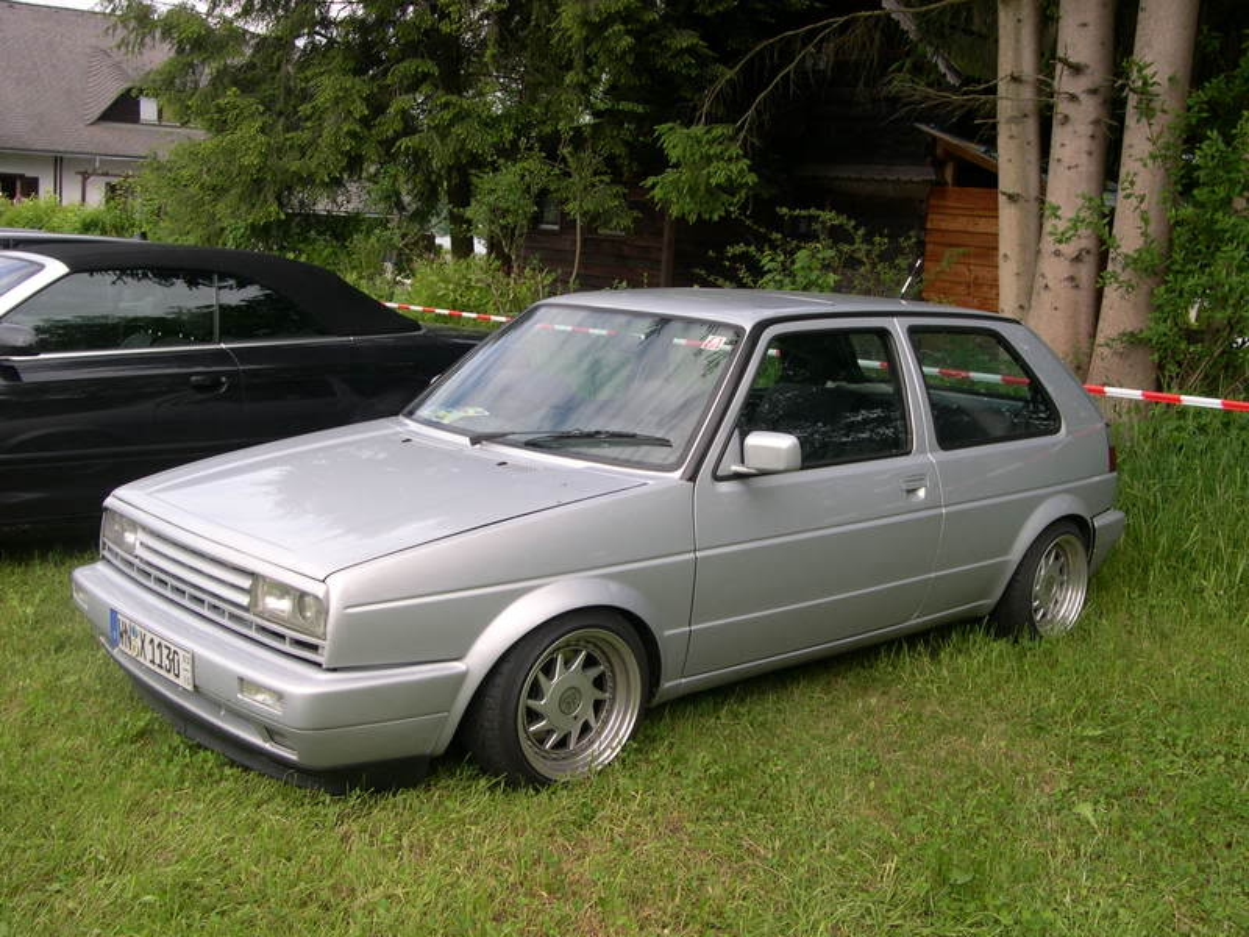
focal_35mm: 38
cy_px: 468
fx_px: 1371
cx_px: 624
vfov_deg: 37.7
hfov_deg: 49.0
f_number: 7.6
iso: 100
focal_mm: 8
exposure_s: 1/86.7
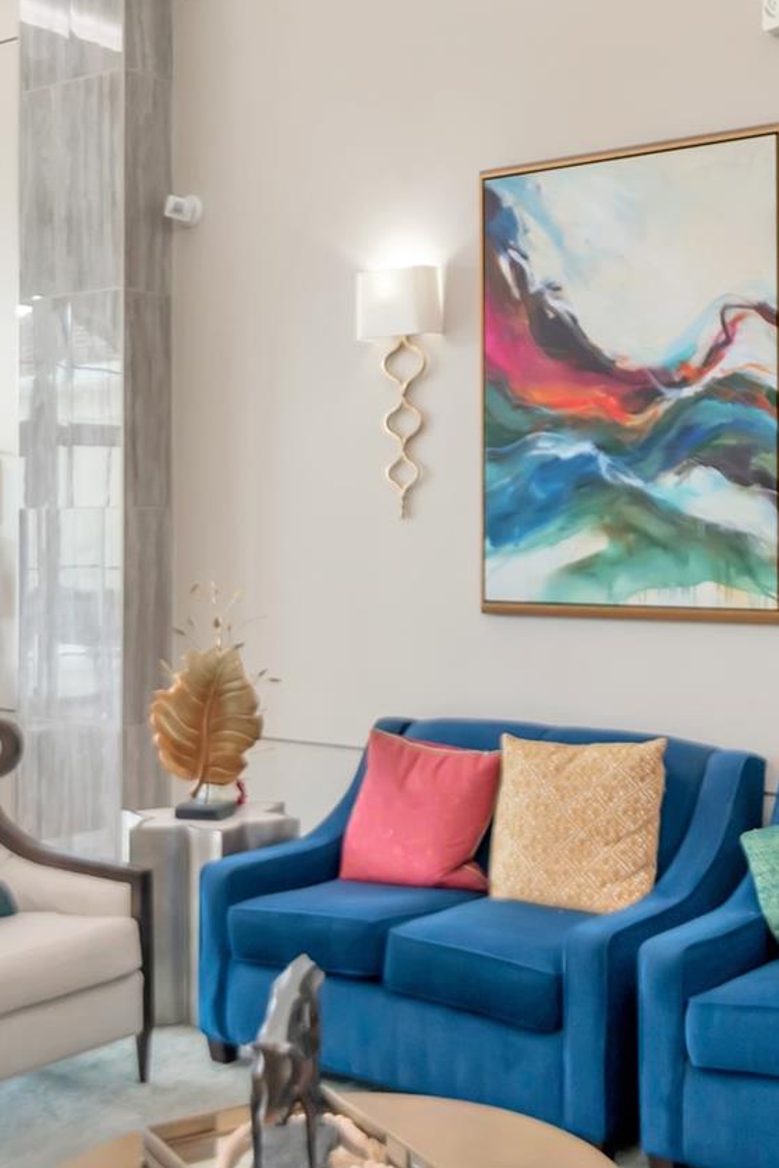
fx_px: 1394
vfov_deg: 45.5
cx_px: 524
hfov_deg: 31.0
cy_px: 588
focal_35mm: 43
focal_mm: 15
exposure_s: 1/60
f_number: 4
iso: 640
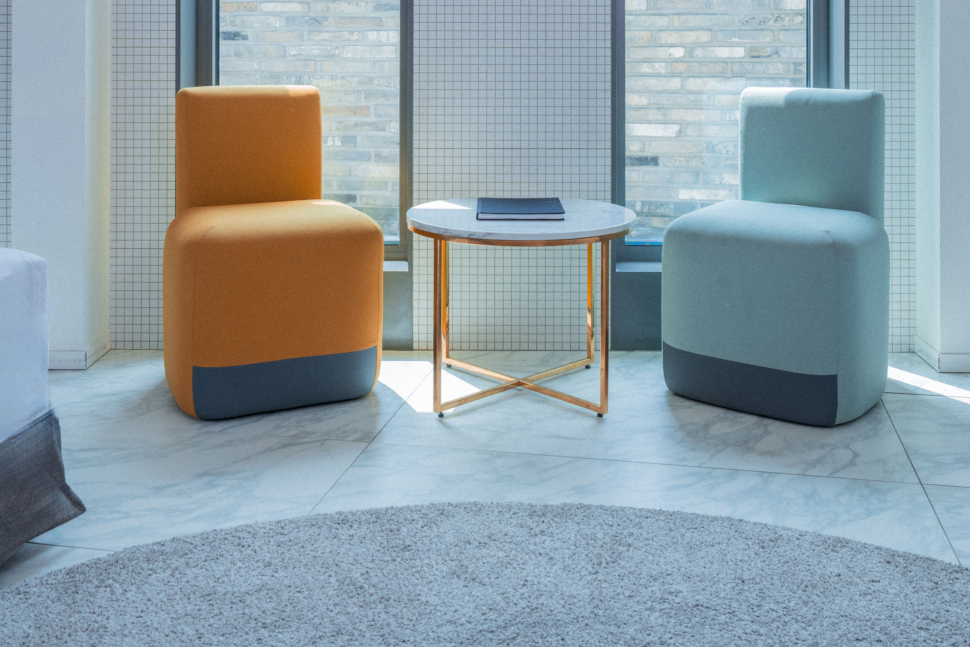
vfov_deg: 32.0
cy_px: 79
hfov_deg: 48.4
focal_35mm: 40
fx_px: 1078
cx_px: 505
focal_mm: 20
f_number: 5
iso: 100
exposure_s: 1/30
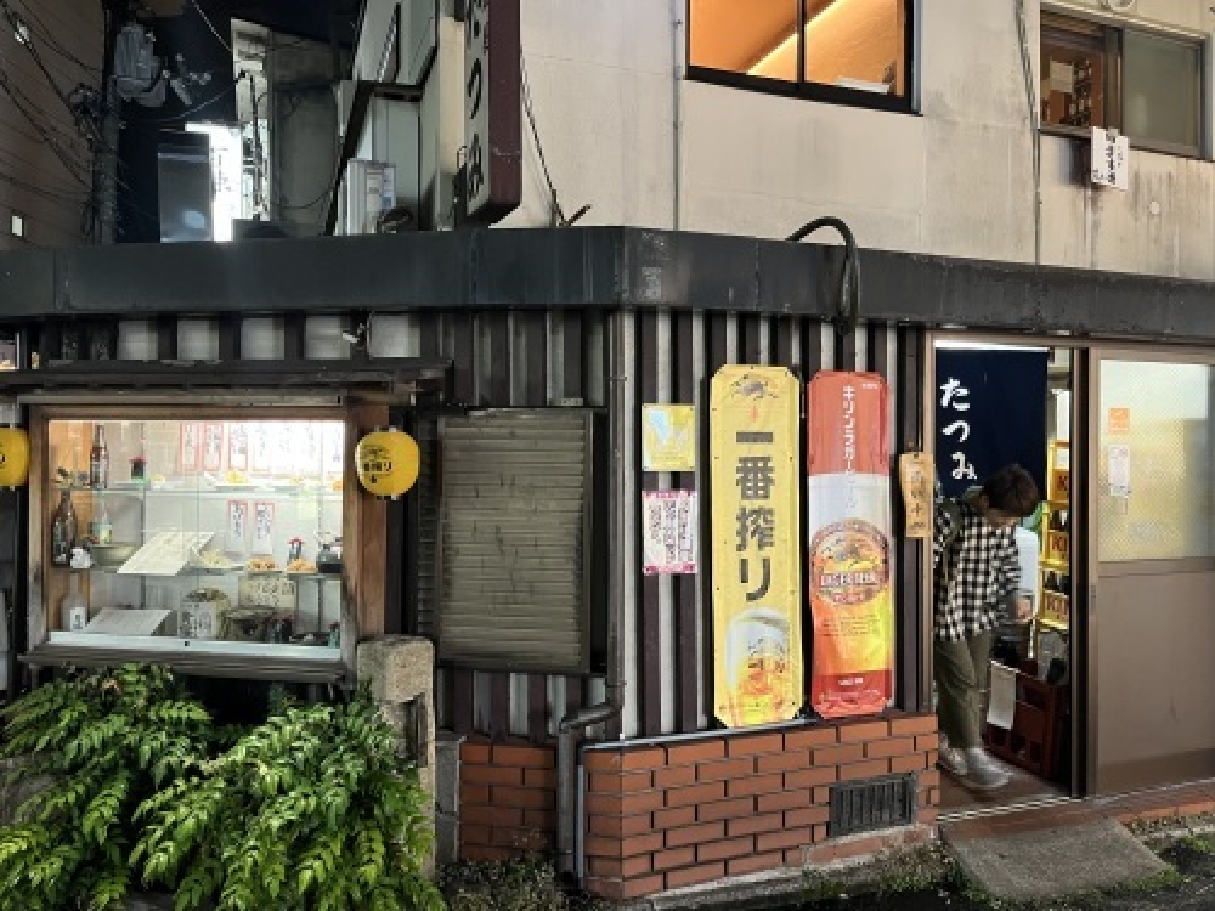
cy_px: 456
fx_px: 913
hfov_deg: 67.3
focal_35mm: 26
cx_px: 608
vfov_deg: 53.1
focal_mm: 5.1
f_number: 1.6
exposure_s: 1/40
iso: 500
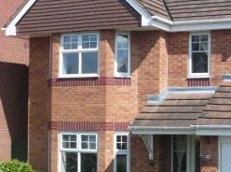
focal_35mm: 83
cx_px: 188
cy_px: 88
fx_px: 553
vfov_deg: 17.7
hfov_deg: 23.2
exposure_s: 1/160
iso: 100
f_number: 9
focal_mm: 5.7
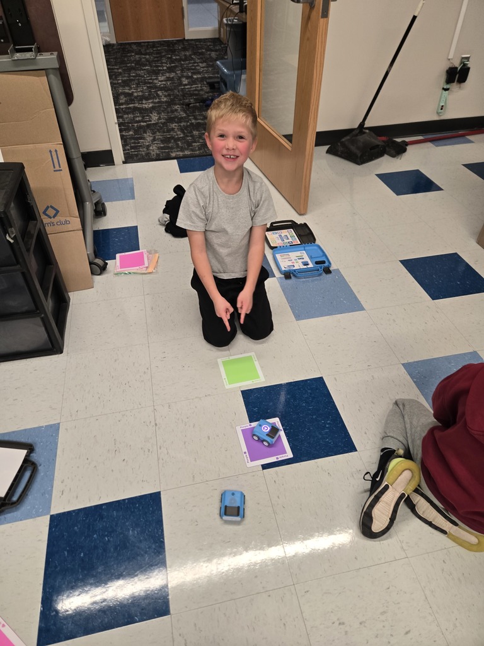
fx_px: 429
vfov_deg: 73.9
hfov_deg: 58.9
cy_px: 323
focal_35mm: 23
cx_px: 242
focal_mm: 5.4
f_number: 1.8
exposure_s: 1/120
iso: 125
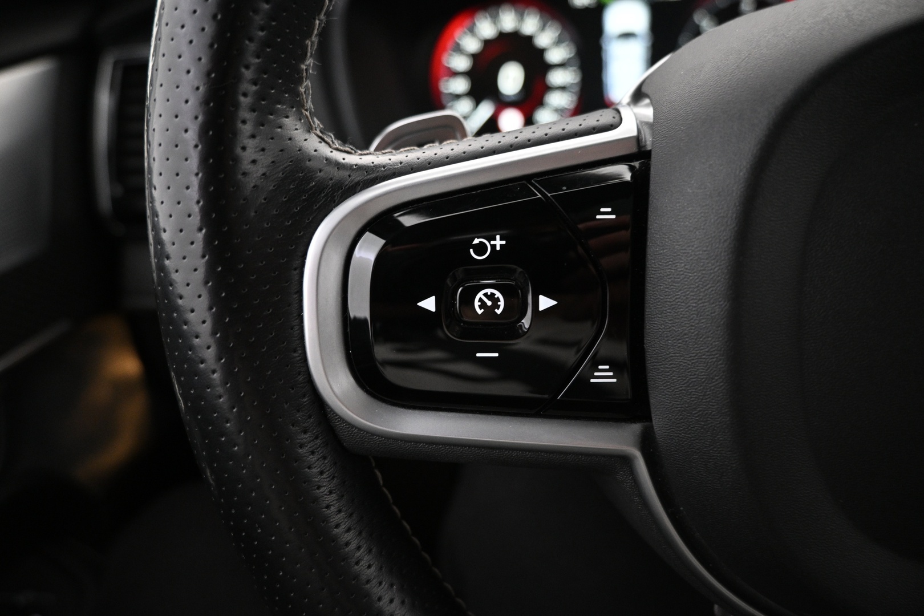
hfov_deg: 73.7
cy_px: 308
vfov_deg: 53.1
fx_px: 616
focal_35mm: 24
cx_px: 462
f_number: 3.5
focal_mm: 16
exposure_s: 1/20
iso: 1600
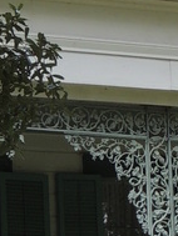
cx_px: 175
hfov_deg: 4.7
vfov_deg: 6.2
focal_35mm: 318
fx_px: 2178
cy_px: 112
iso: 100
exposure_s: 1/100
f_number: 3.5
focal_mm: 8.3
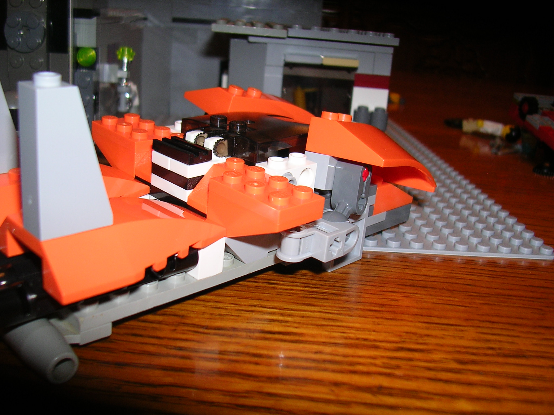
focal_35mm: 38
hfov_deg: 49.0
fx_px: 608
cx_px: 277
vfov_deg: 37.7
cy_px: 208
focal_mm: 5.8
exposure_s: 1/60.1
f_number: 2.8
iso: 50
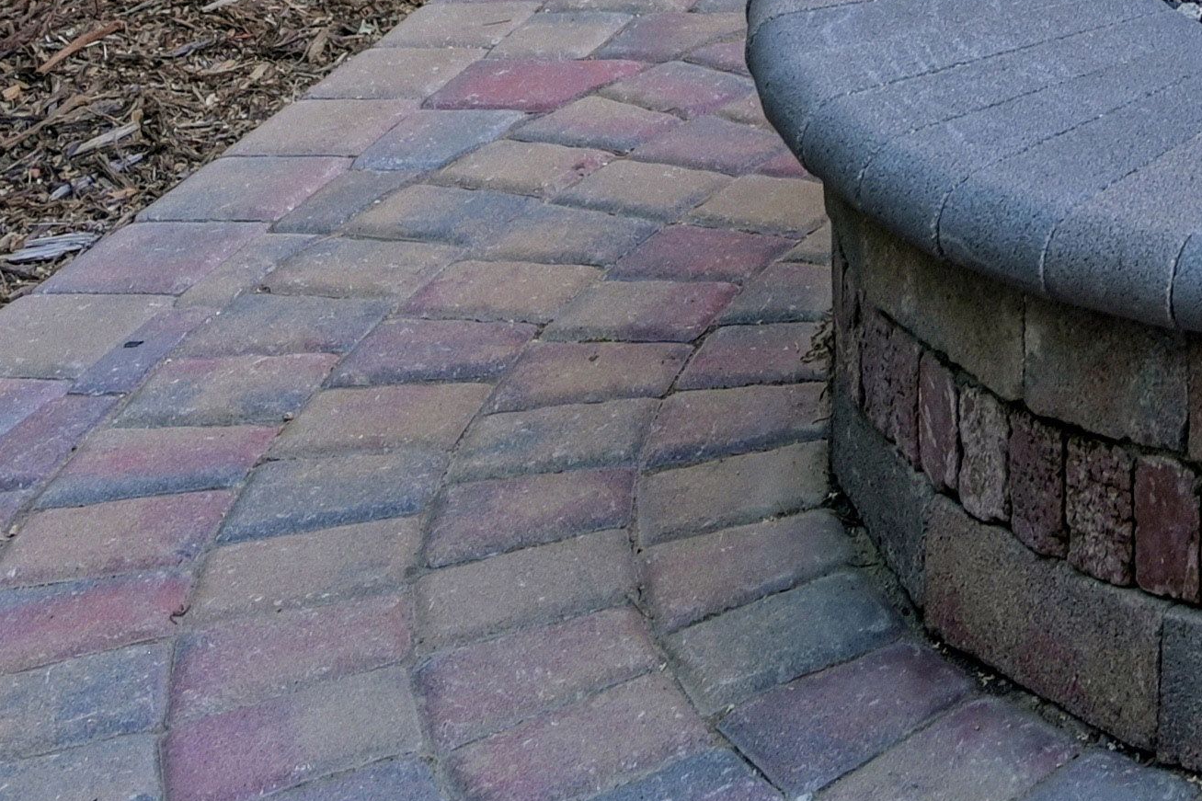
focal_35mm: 76
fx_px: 2547
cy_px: -855
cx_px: 1691
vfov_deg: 14.5
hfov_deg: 22.7
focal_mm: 16.5
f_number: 8
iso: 250
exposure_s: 1/250
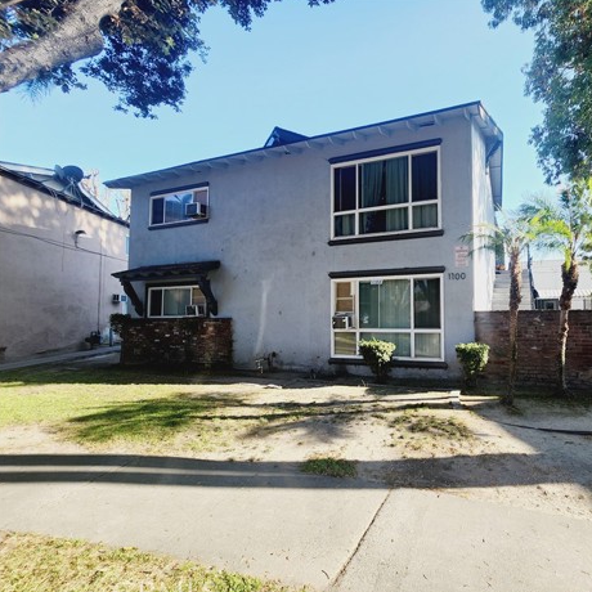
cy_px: 302
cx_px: 408
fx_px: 310
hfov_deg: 83.5
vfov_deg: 87.4
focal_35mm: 16
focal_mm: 1.74
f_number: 2.2
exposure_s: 1/314
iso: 32
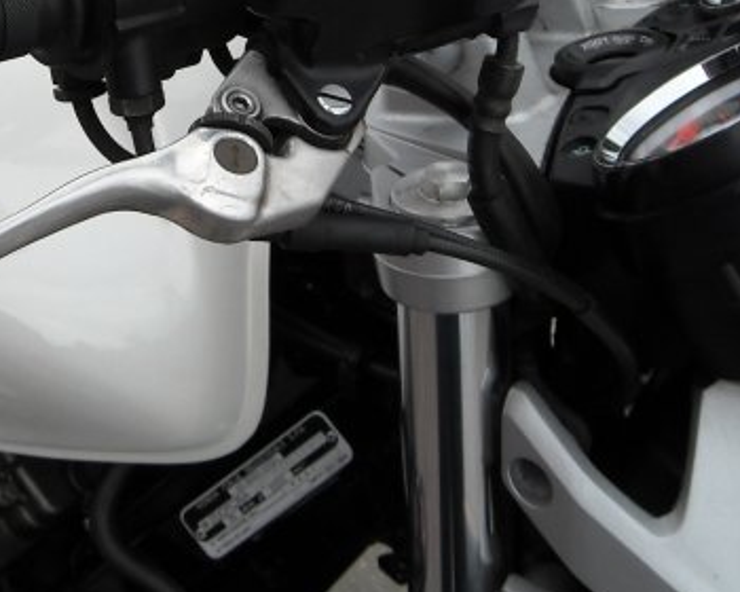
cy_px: 89
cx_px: 169
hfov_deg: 24.1
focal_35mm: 78
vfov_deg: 19.4
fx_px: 1708
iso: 64
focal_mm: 5.7
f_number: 2.8
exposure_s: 1/402
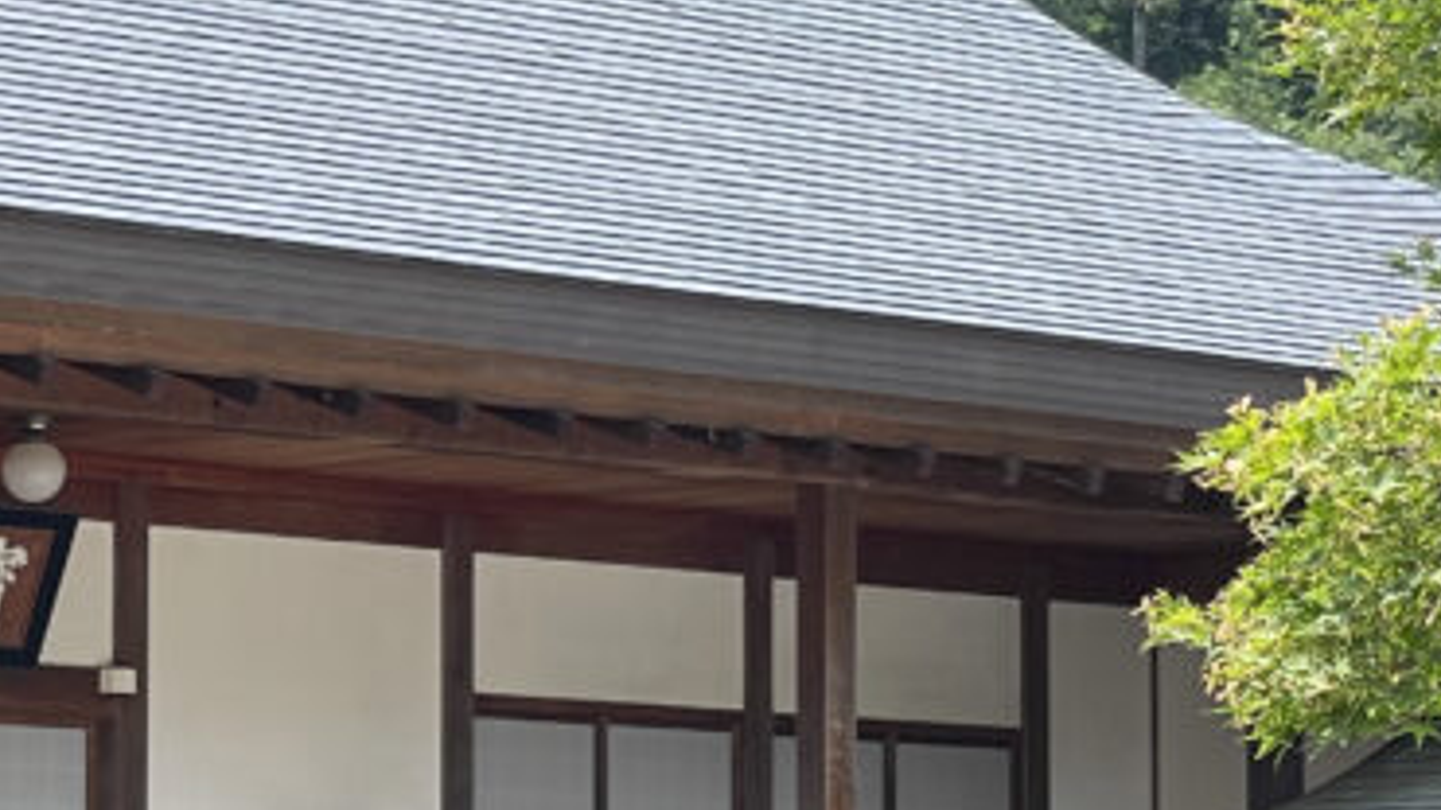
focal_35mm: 157
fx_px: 5998
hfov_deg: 13.5
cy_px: 670
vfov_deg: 7.7
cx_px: 27
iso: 25
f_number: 2
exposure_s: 1/527
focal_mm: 6
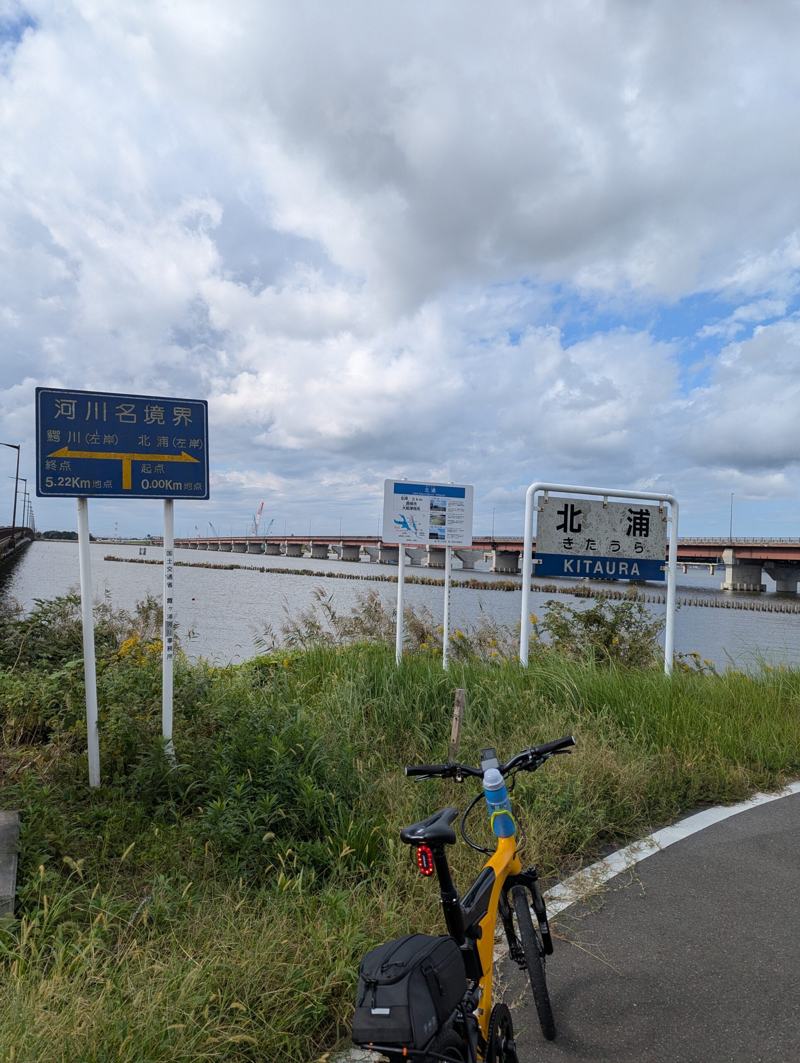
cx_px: 400
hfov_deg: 56.9
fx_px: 738
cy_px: 532
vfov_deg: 71.5
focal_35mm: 24
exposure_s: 1/2217
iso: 47
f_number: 1.85
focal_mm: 6.81
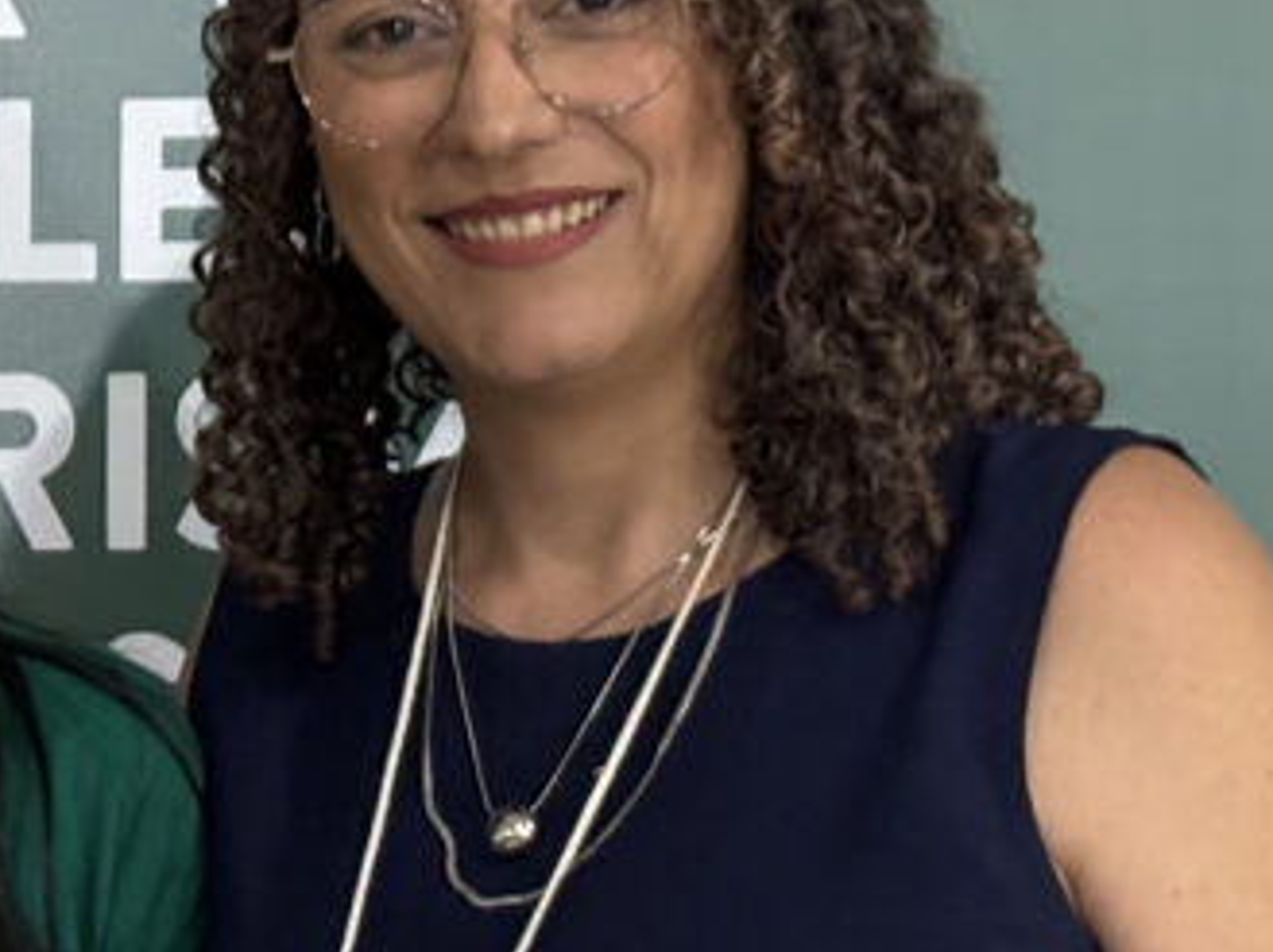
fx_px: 6208
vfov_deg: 8.7
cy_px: 834
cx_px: -364
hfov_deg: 11.4
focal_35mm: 169
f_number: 1.6
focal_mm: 5.96
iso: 400
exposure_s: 1/17
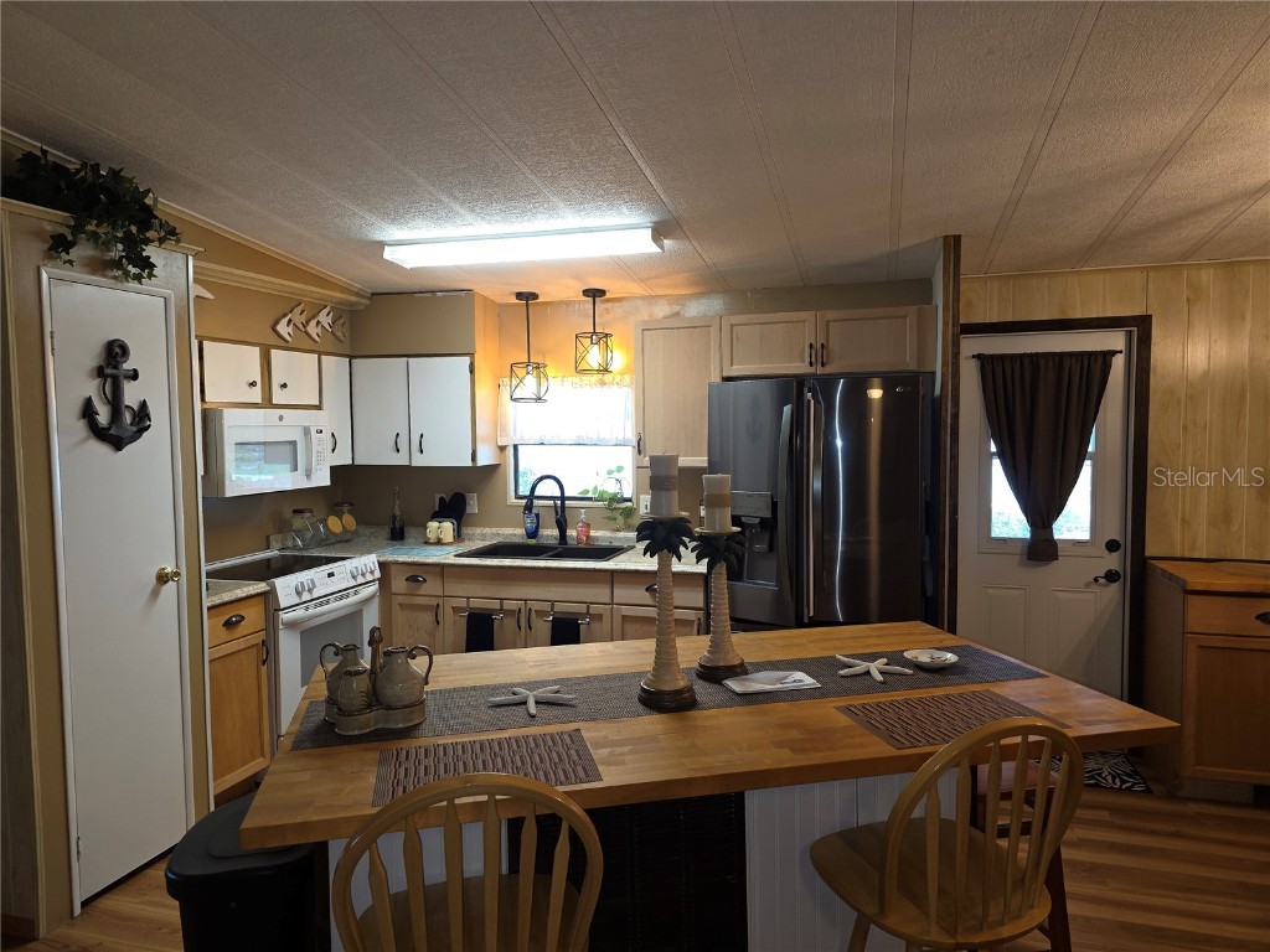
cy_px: 476
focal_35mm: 23
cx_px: 635
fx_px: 844
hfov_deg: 73.9
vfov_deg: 58.9
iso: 100
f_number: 1.7
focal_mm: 6.3
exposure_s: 1/60
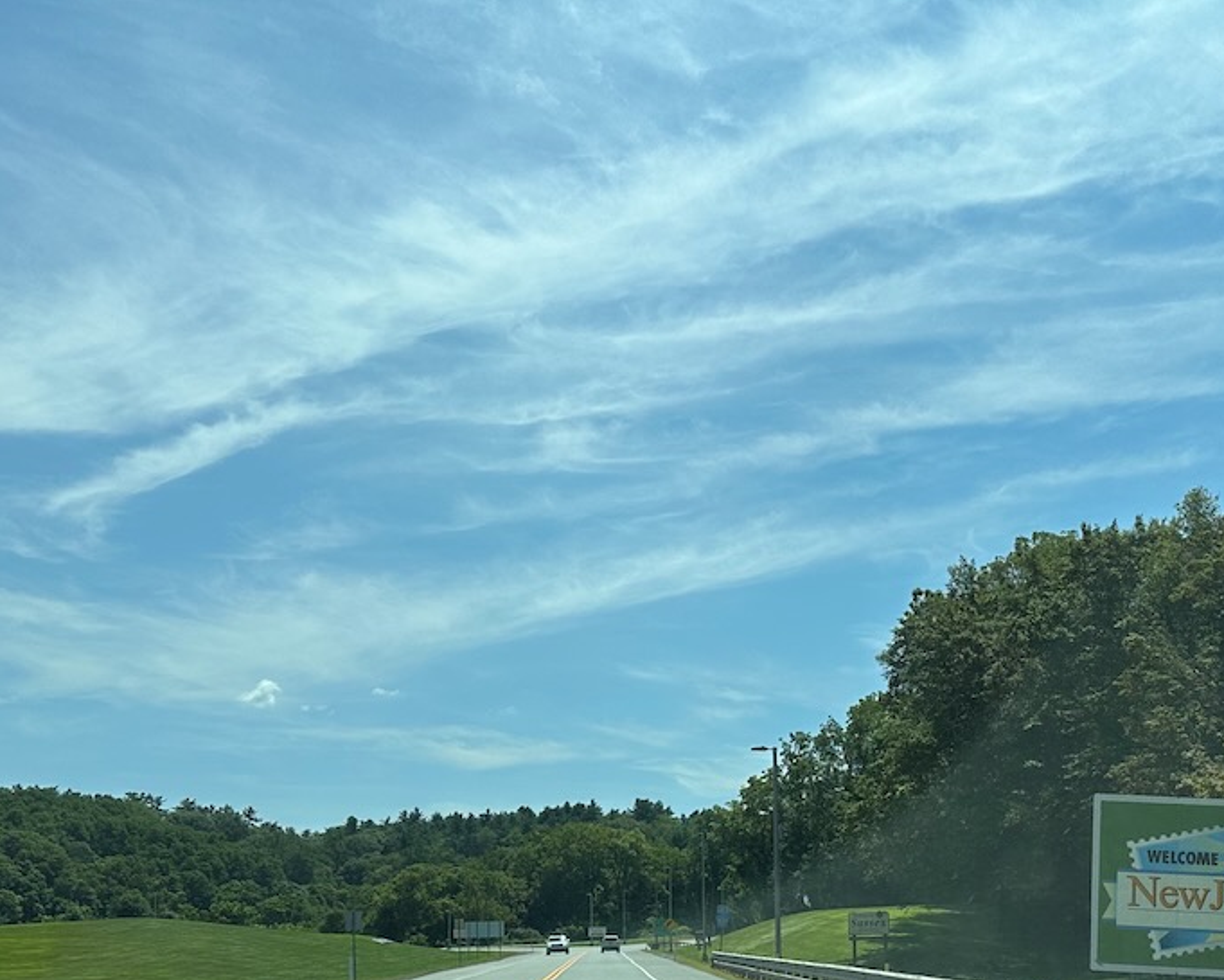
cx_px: 917
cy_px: 861
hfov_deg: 40.8
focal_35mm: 44
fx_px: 1594
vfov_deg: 32.6
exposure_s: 1/7042
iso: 80
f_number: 1.78
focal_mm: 6.86
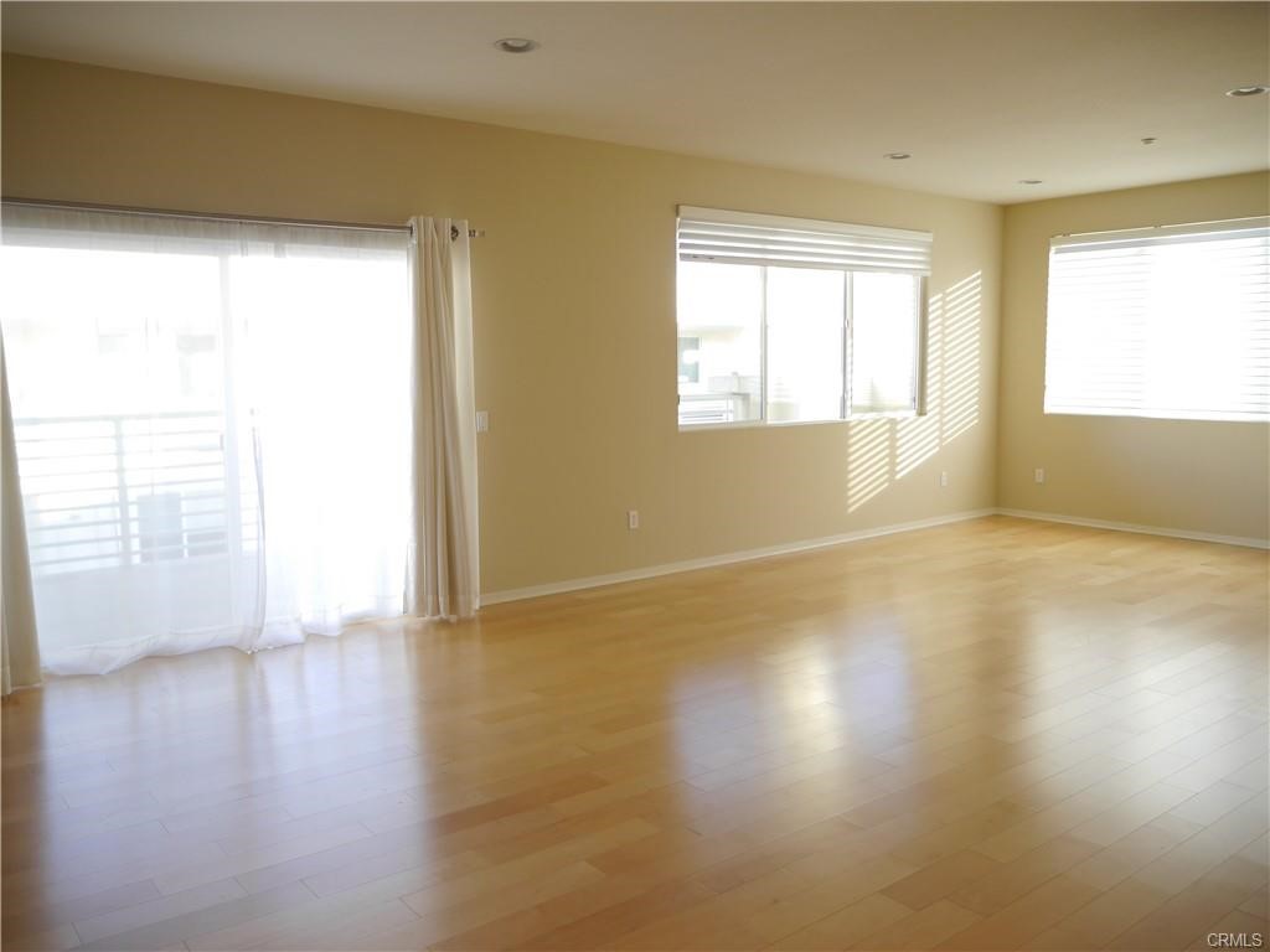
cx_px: 635
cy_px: 476
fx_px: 1027
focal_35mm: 28
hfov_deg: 63.4
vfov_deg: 49.7
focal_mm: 14
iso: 320
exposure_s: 1/60
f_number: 3.5
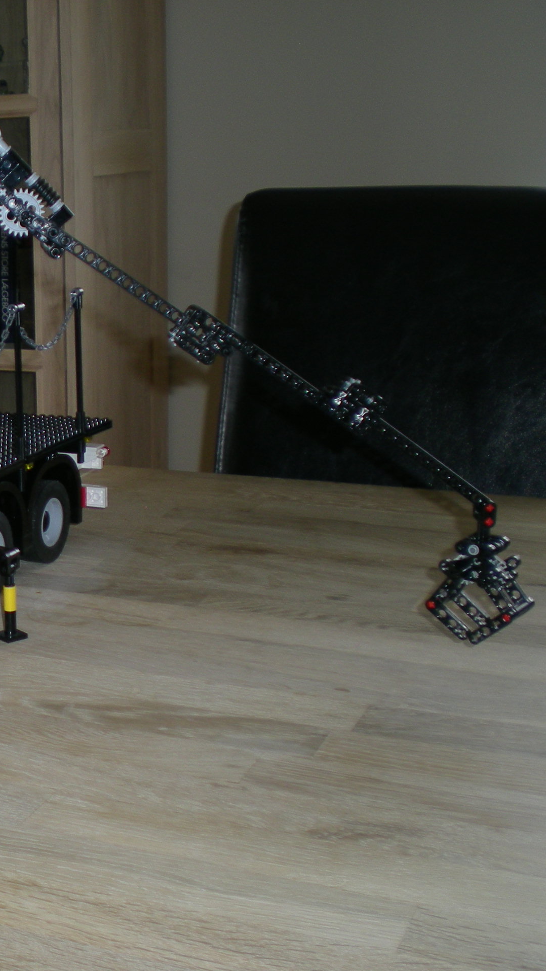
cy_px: 488
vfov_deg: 37.2
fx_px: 1441
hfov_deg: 20.1
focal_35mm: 56
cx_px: -110
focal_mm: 6.3
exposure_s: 1/30
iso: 50
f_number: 3.1
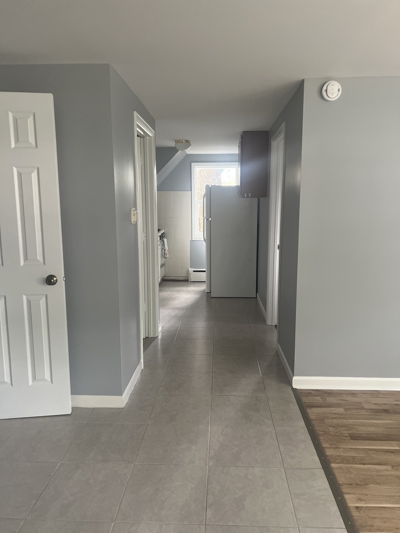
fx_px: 401
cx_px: 200
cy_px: 266
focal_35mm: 26
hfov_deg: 53.1
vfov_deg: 67.3
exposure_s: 1/60
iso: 400
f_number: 1.5
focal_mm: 5.7
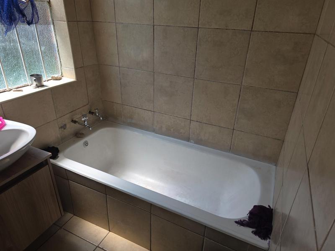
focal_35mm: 23
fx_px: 223
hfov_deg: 73.9
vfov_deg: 58.9
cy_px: 126
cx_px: 168
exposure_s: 1/137
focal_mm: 6.3
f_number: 1.7
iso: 12
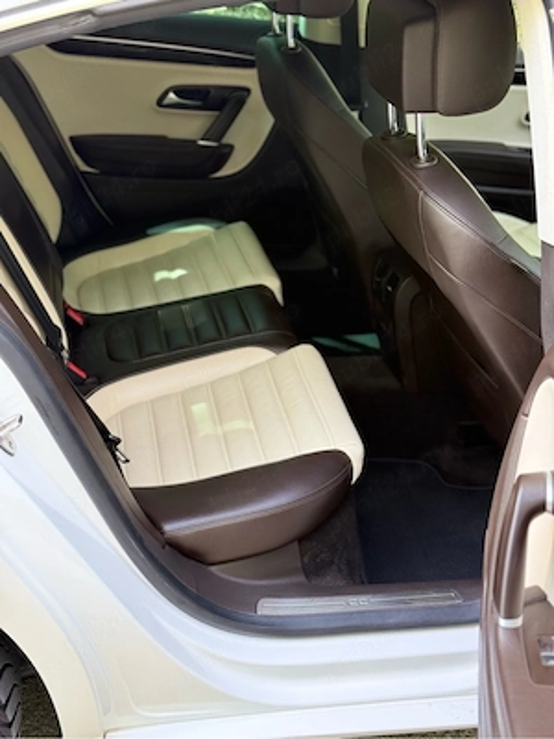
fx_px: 1024
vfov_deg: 39.7
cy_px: 370
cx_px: 277
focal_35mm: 48
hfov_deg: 30.3
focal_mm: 6.76
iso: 80
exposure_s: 1/253
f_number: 1.78
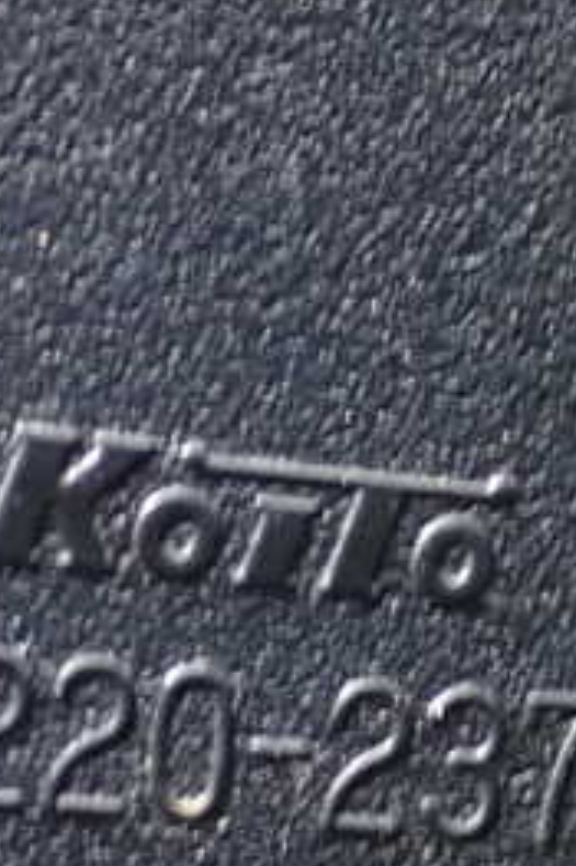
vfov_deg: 13.9
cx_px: 569
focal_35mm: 147
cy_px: 622
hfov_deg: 9.3
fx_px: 3532
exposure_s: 1/8
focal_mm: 11.09
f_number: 3.6
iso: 1600
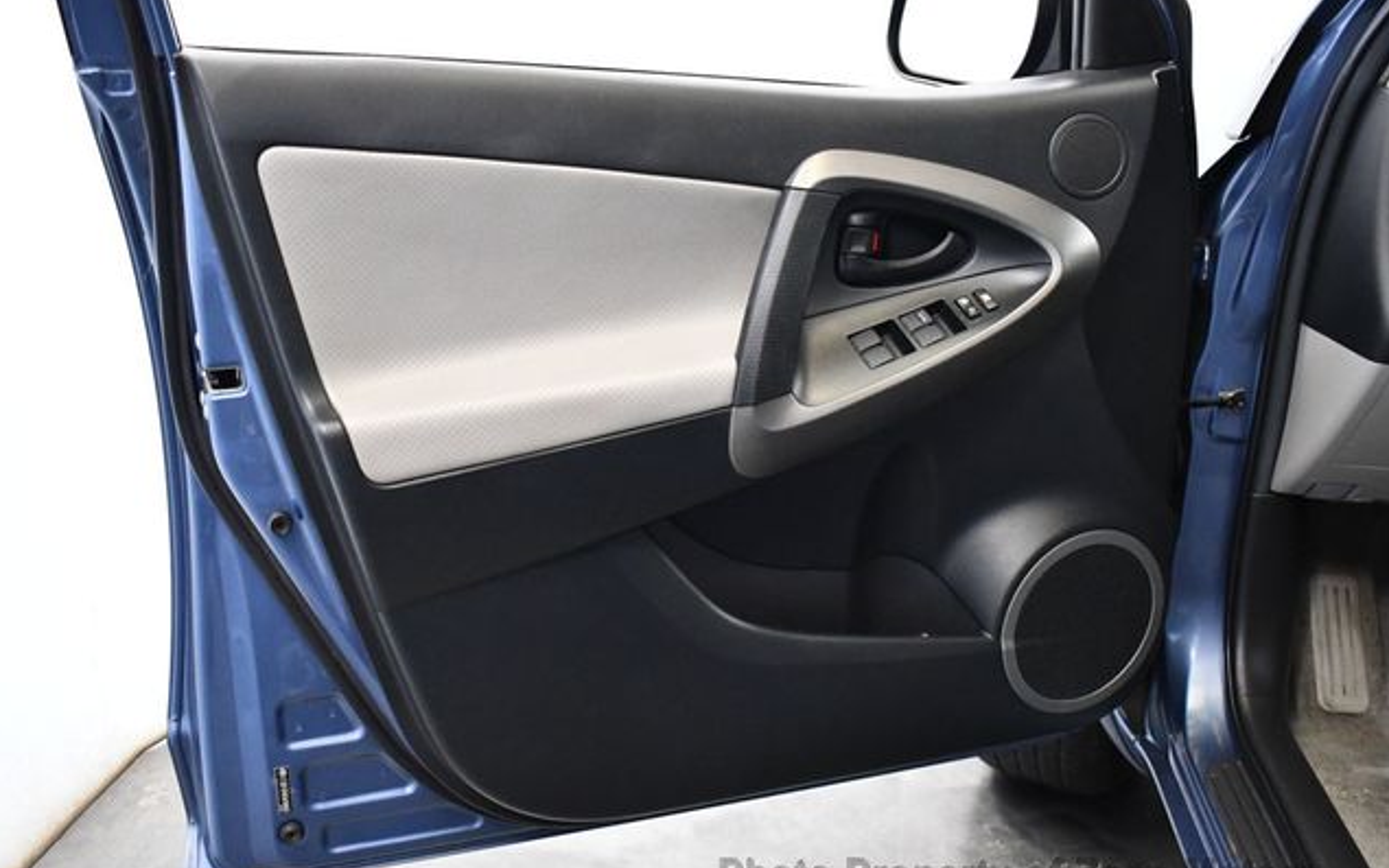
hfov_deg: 52.7
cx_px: 693
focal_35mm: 37
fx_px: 1401
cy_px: 450
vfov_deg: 34.4
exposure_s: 1/125
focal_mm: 18
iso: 3200
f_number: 3.5
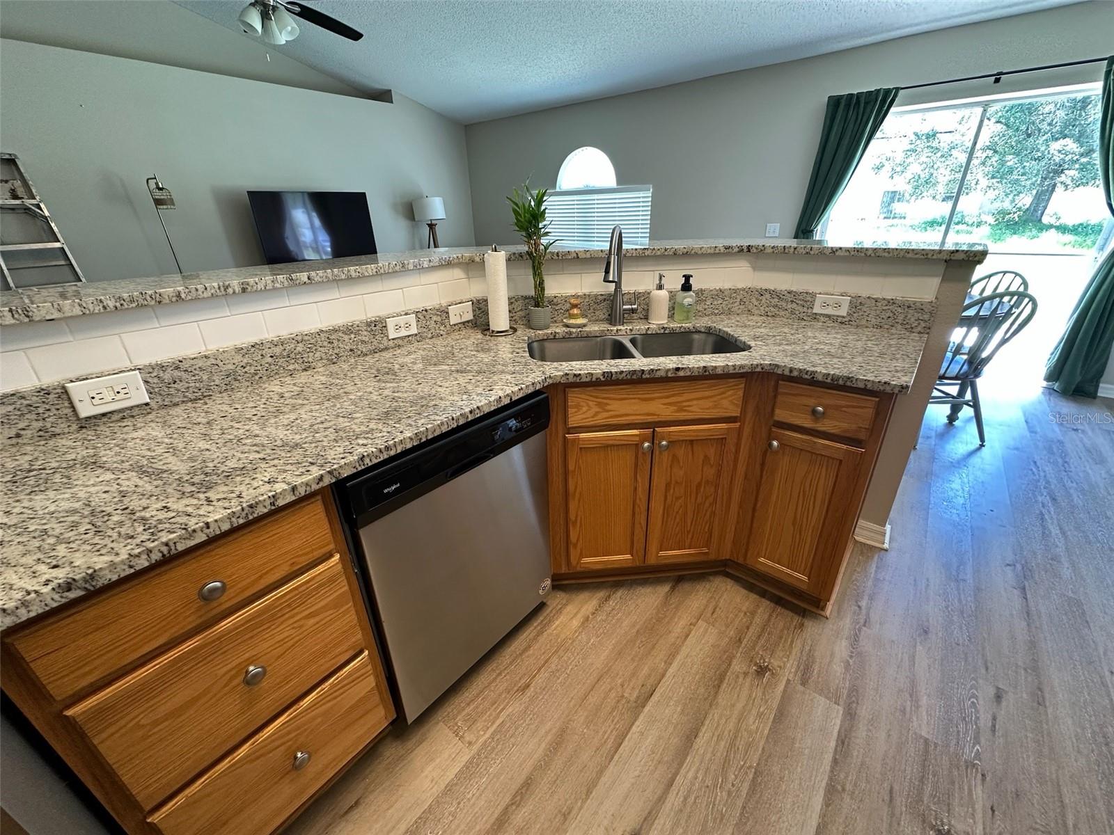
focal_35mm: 14
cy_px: 418
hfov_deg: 102.1
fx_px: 451
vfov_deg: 85.7
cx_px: 557
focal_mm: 2.22
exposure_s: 1/60
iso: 200
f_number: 2.2
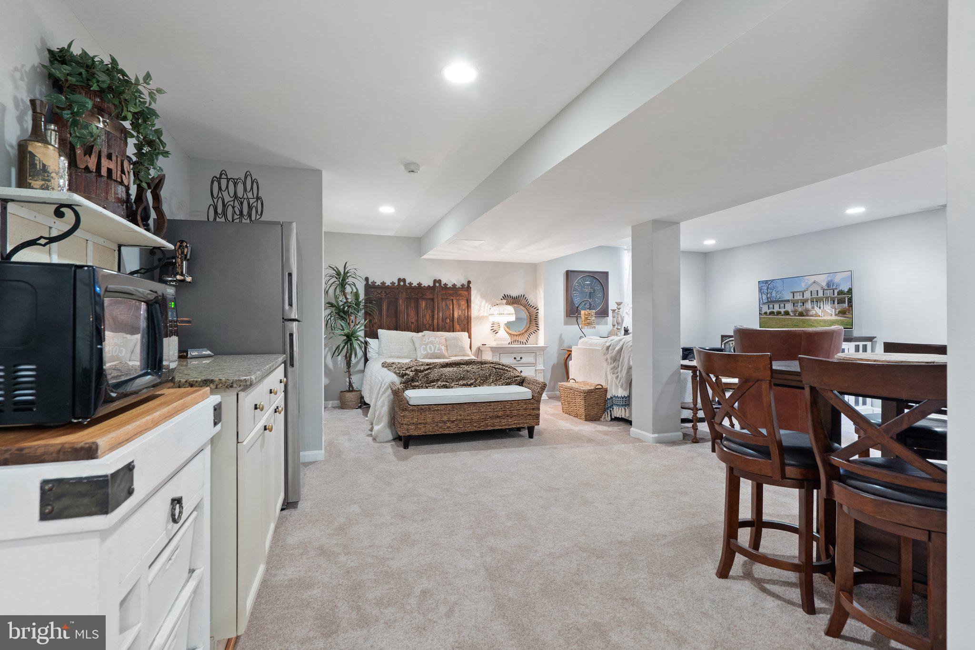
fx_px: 433
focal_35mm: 16
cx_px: 488
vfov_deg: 73.7
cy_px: 325
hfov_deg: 96.7
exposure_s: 1
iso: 500
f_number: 8
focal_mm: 16
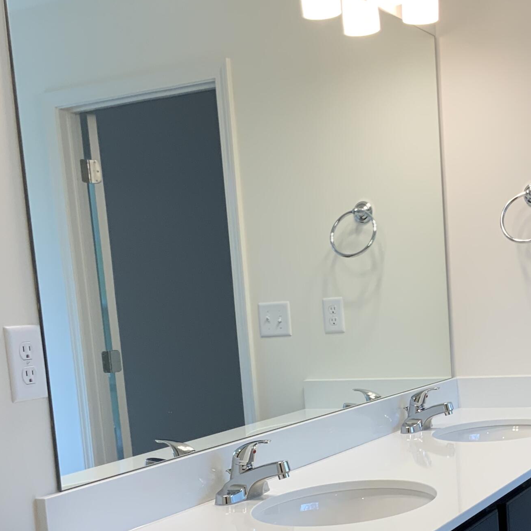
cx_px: 389
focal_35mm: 59
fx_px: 1024
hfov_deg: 28.7
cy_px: 429
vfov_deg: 28.4
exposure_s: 1/120
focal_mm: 3
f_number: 1.8
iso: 50
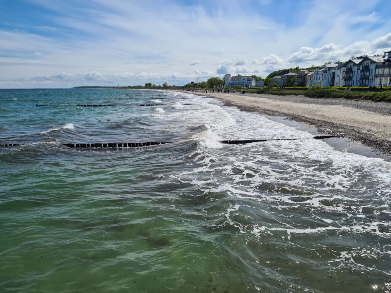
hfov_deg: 67.3
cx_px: 196
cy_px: 146
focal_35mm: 26
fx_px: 294
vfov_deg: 53.1
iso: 50
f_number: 1.8
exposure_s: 1/5264
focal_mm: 5.4
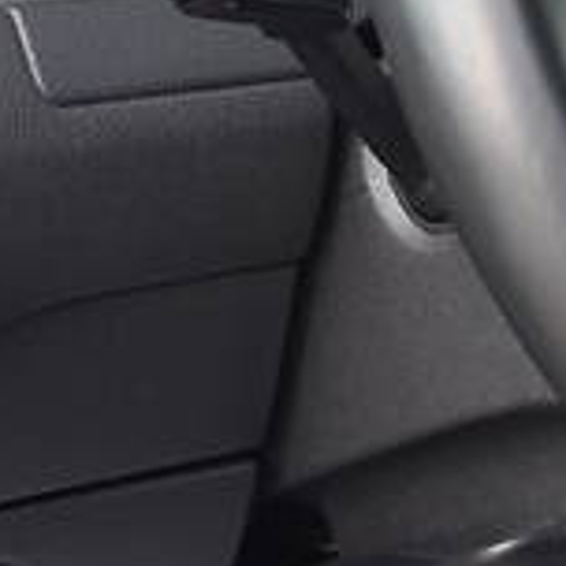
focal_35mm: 234
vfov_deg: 7.5
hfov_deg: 7.3
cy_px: 112
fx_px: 4333
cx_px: 875
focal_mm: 35
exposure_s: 1/30
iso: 1000
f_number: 4.5
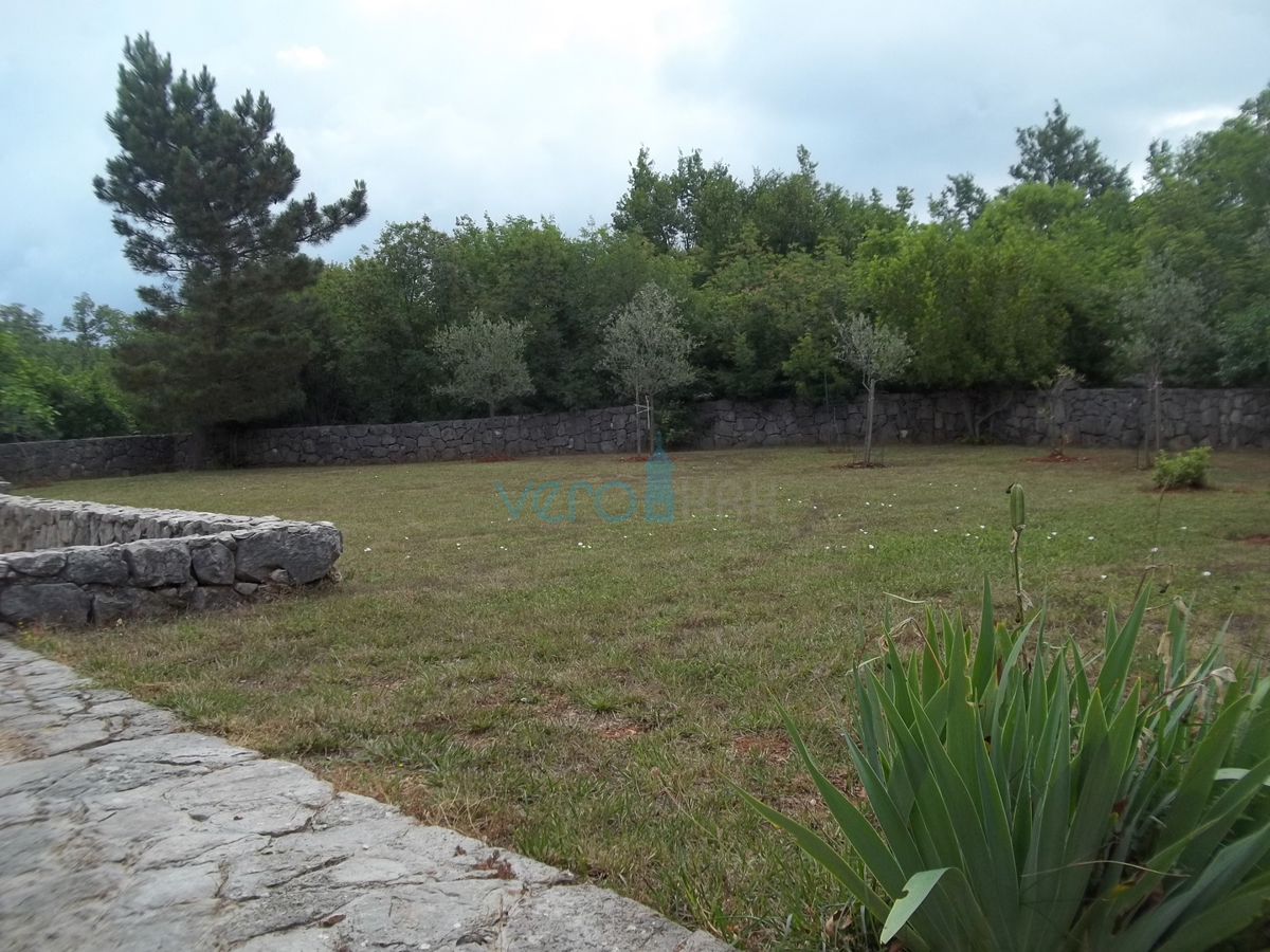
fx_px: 1174
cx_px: 635
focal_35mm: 32
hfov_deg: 56.8
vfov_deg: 44.2
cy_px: 476
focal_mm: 5.7
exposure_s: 1/500
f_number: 2.9
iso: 64
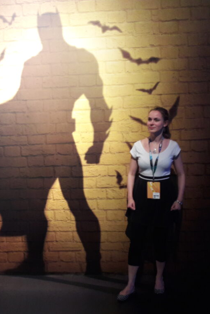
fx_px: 341
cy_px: 157
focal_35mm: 39
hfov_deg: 33.2
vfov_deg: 49.6
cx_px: 42
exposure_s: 1/33
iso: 160
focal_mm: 3.7
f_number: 1.9
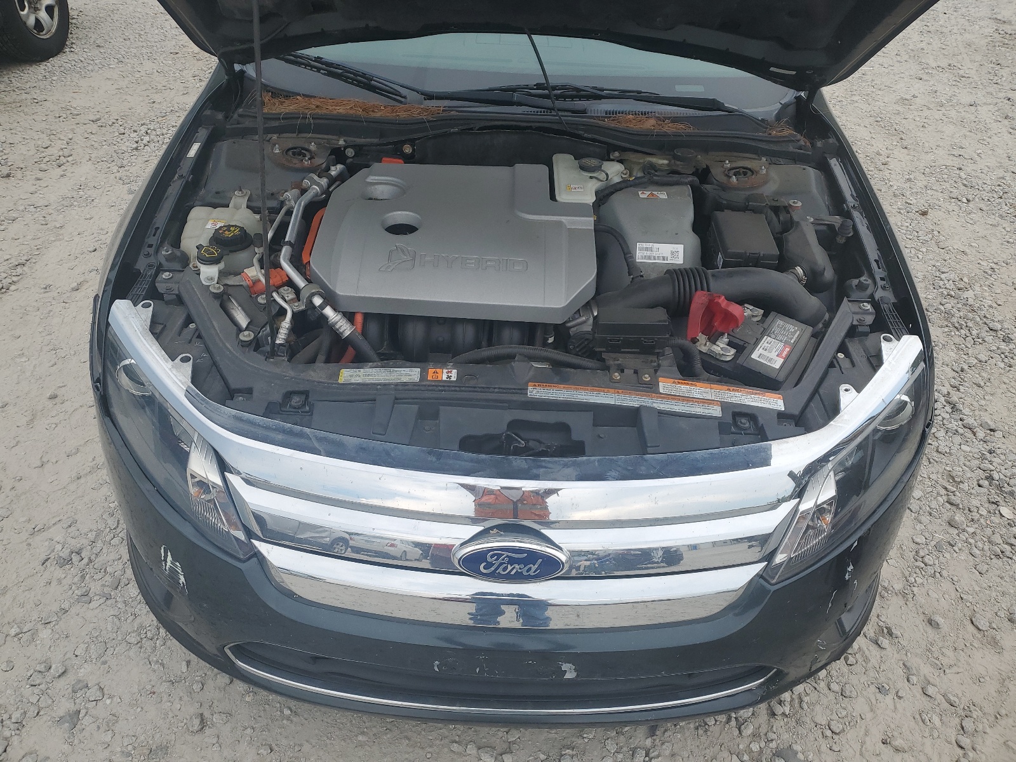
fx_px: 763
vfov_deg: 53.1
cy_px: 381
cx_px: 508
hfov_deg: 67.3
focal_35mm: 26
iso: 50
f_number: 1.5
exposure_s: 1/909
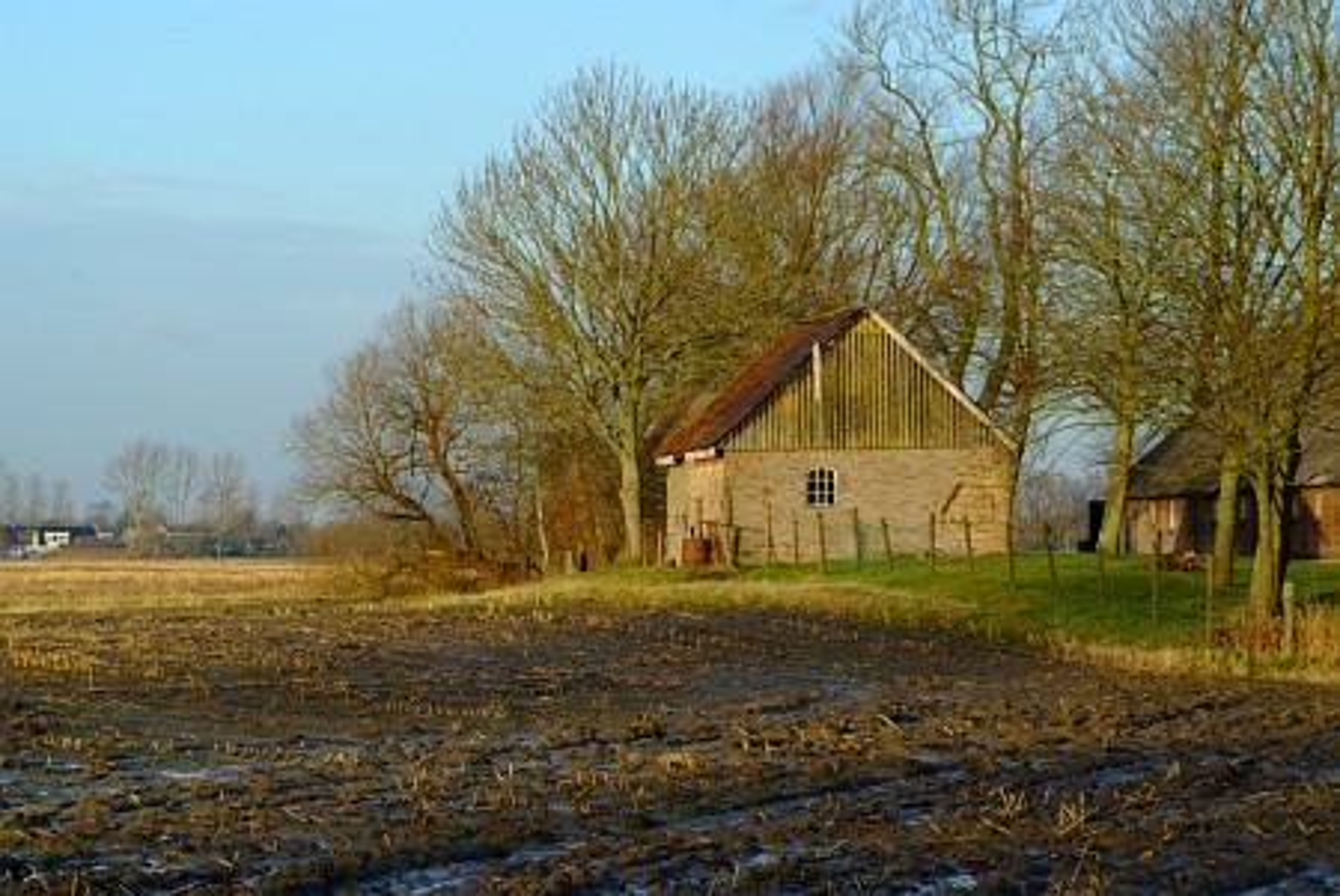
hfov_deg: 13.9
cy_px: 448
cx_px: 670
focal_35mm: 147
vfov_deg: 9.4
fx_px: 5477
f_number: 9.5
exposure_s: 1/180
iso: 200
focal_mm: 98
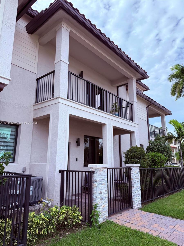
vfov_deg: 71.6
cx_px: 92
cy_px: 123
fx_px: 170
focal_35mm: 24
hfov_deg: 56.8
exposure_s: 1/1653
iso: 100
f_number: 1.78
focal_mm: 6.76
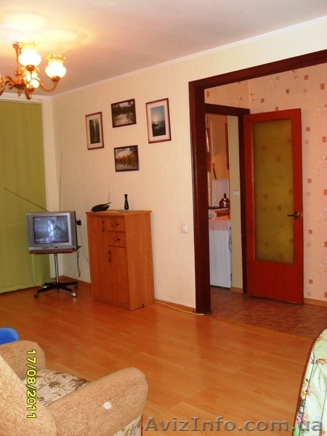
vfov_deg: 52.6
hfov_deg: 40.7
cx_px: 164
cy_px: 218
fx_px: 441
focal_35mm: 35
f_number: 2.8
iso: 200
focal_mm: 6.2
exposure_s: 1/45
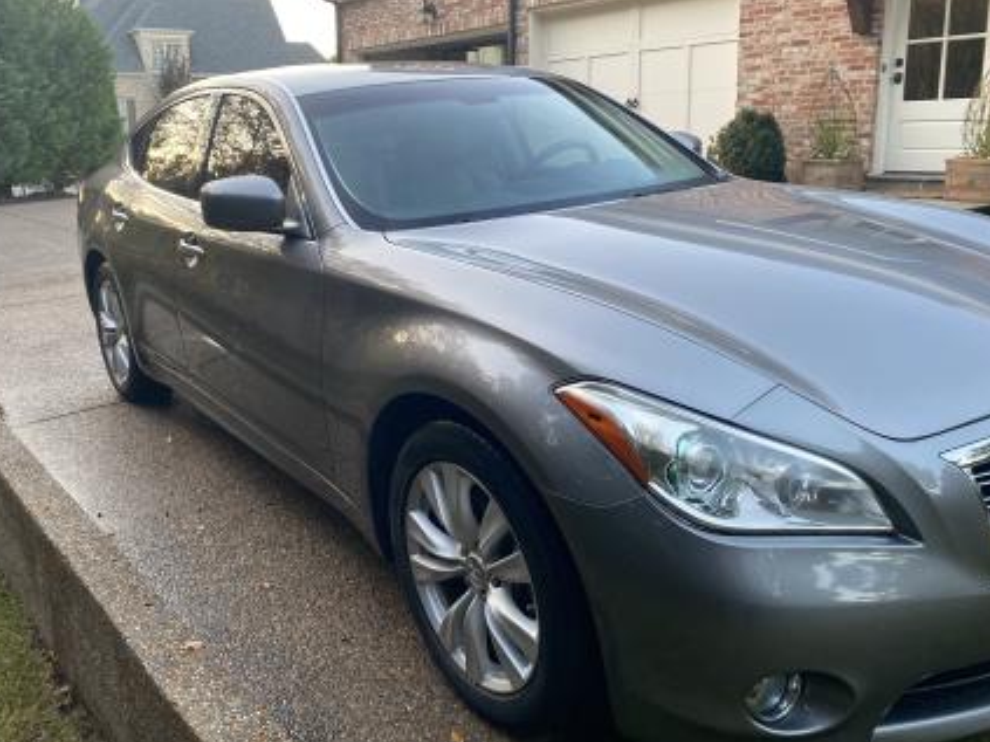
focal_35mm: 31
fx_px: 886
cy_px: 323
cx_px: 407
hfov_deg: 58.0
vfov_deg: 45.3
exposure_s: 1/121
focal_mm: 4.25
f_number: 1.8
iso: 100
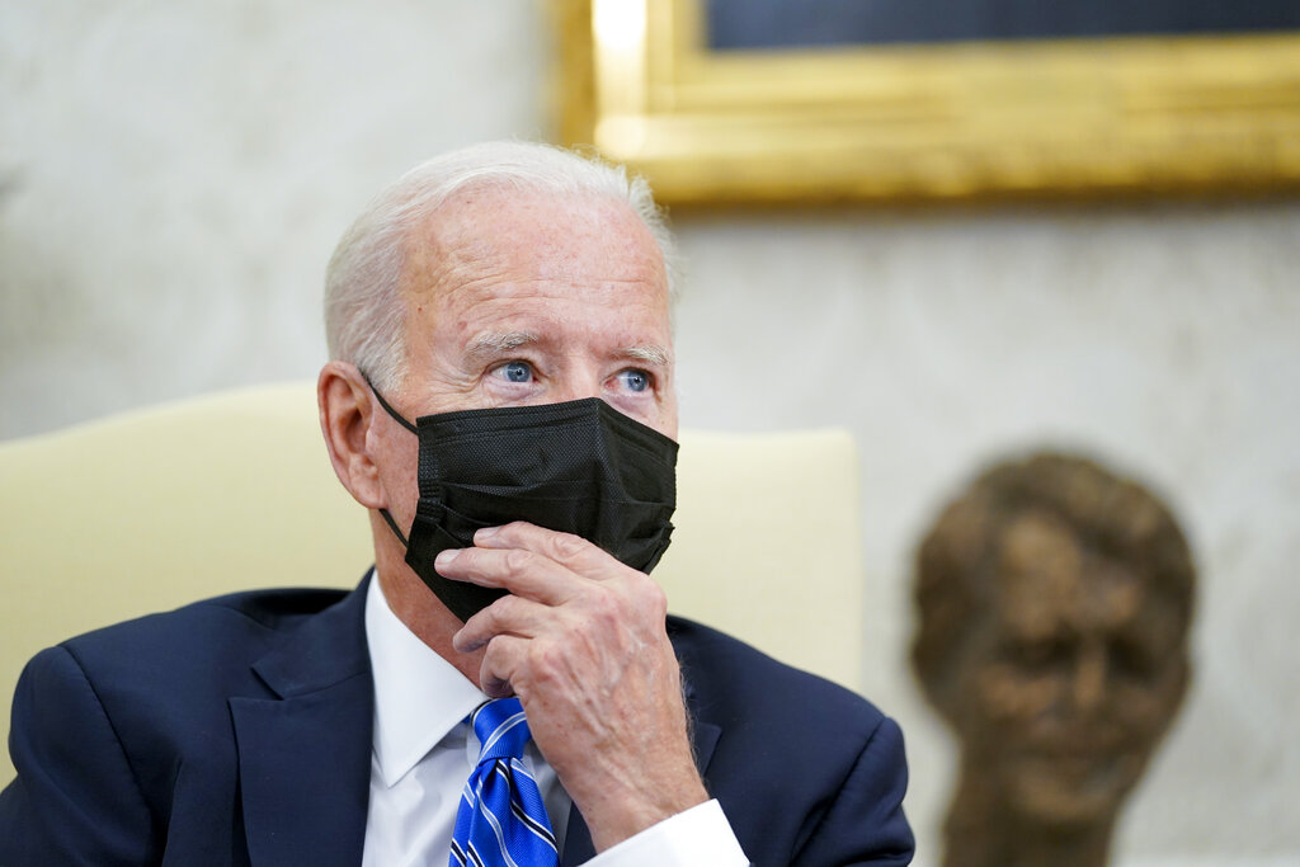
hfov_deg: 13.3
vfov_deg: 8.9
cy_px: 434
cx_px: 650
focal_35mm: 154
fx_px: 5562
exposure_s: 1/320
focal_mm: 154
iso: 2000
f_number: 2.8
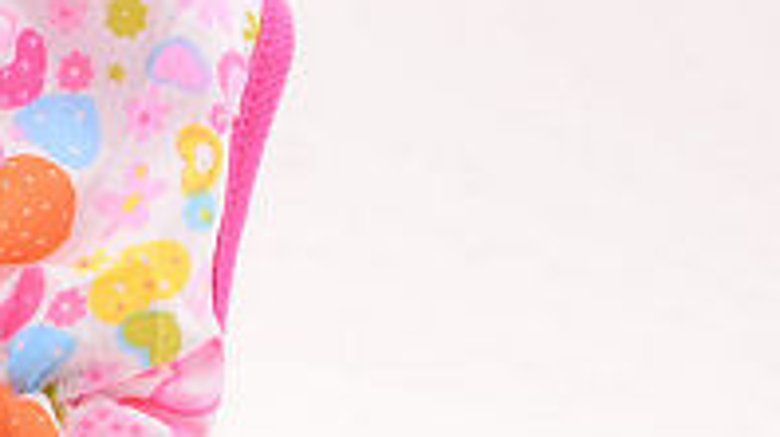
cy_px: 744
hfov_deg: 5.7
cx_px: -197
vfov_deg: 3.2
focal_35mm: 380
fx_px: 7853
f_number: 13
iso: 100
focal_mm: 60
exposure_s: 1/125
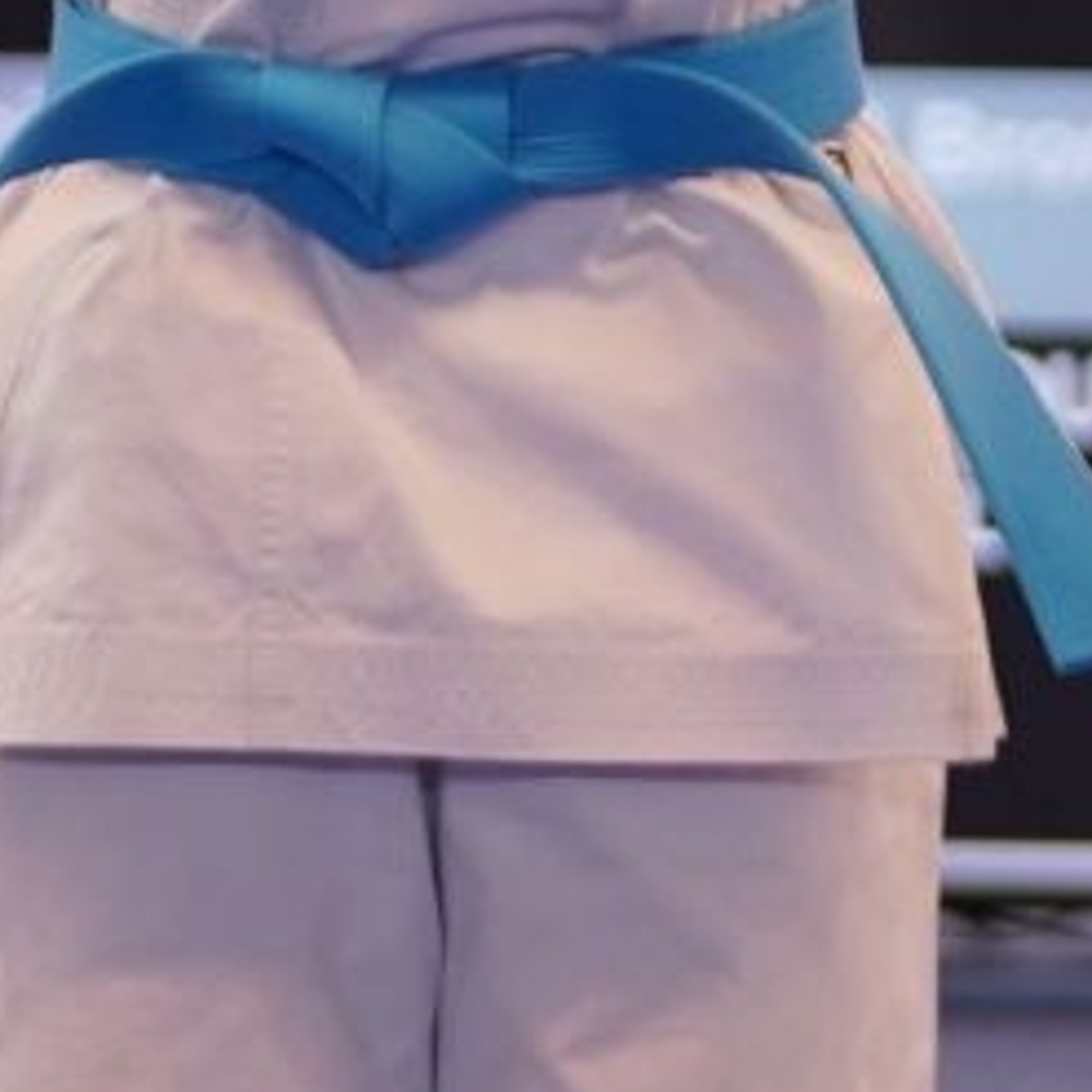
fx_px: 23698
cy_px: 265
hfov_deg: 2.6
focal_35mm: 664
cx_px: 482
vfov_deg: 2.6
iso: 640
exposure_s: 1/500
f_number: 2.8
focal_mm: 107
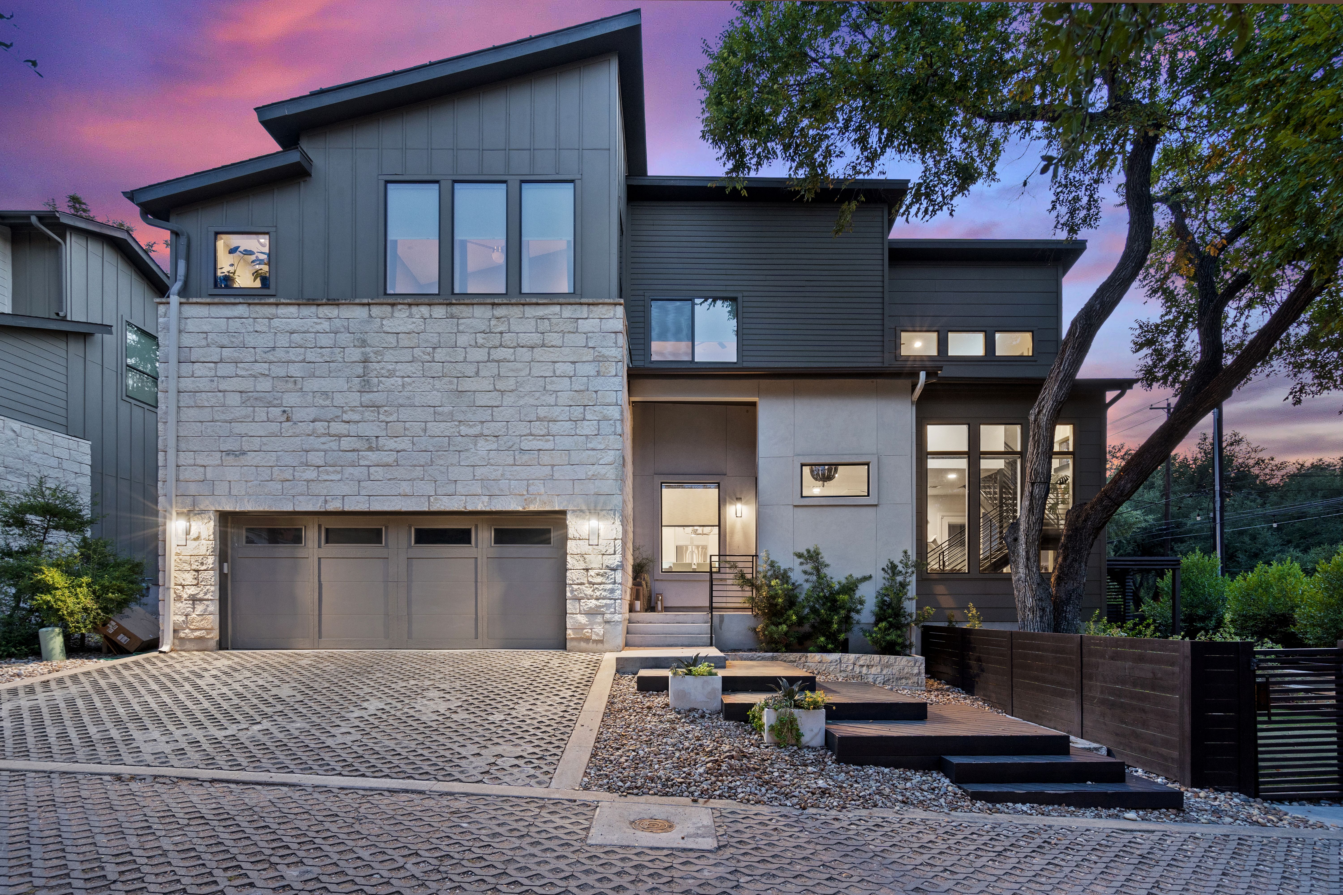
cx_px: 672
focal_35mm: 16
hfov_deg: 96.7
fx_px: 597
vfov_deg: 73.7
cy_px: 448
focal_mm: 16
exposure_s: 3.2
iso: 1000
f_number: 7.1
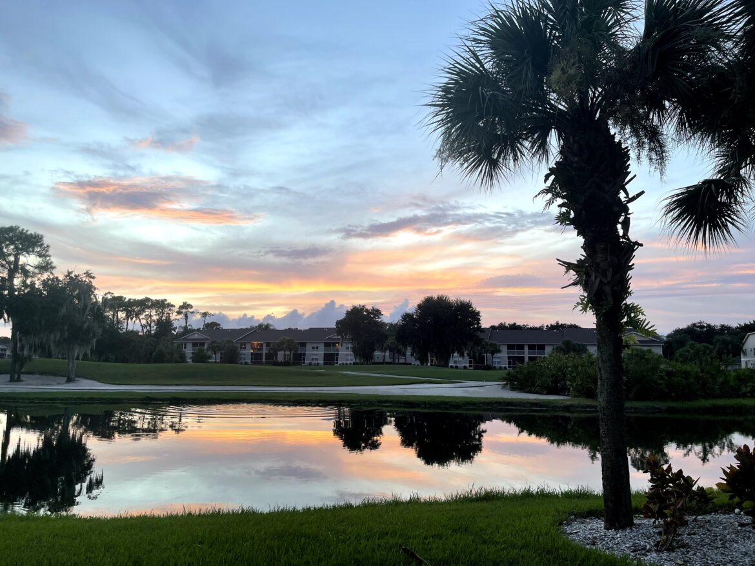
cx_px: 378
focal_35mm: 26
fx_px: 567
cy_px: 283
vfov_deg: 53.1
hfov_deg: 67.3
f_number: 1.6
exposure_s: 1/120
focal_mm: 5.1
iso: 64
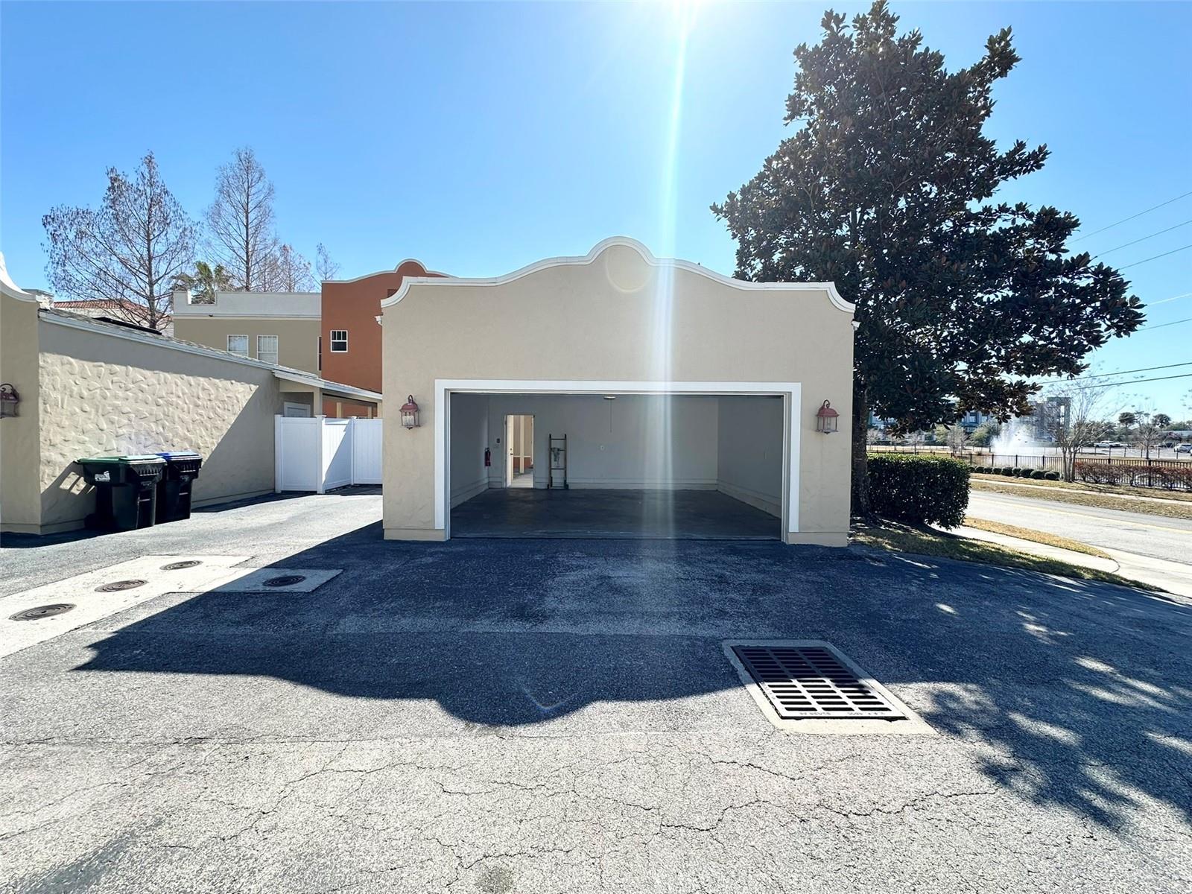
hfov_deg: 102.1
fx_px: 482
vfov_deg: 85.7
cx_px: 596
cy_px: 447
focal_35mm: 14
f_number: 2.2
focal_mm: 2.22
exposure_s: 1/769
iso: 40
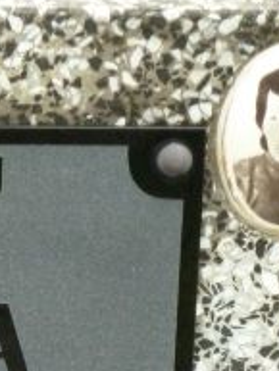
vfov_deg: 4.4
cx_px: -221
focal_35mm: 454
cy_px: 448
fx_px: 4874
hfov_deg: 3.3
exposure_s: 1/200
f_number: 4.5
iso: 640
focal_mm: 22.5
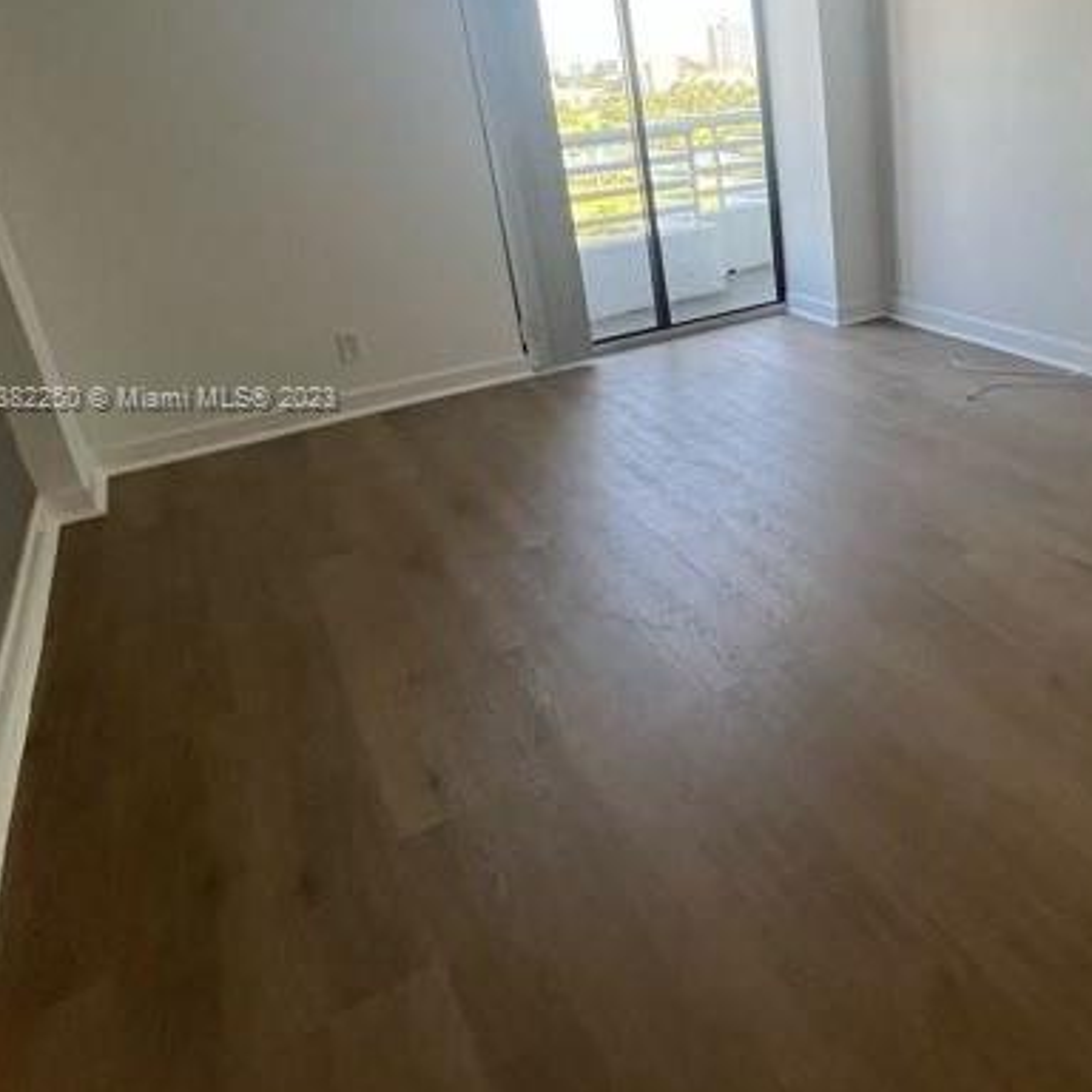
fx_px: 892
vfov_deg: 62.0
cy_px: 401
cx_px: 835
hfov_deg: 59.2
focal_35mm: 25
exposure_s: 1/120
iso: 100
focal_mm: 1.57
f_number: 1.8
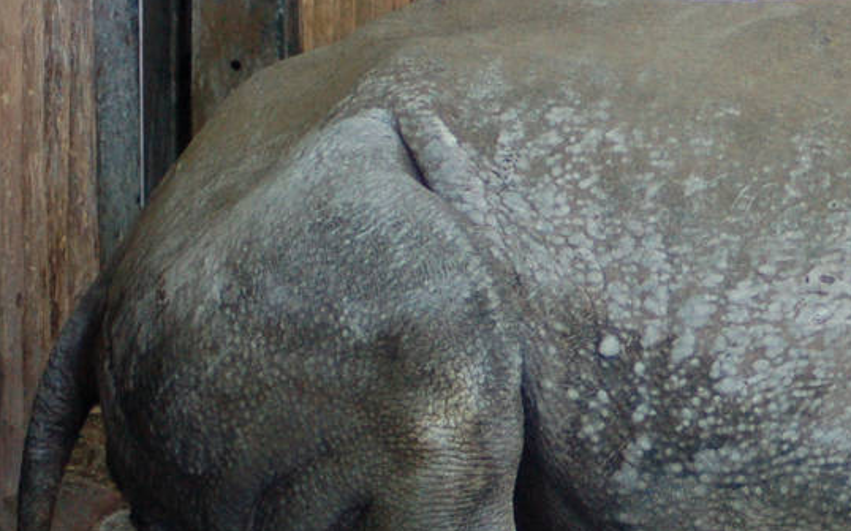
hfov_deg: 6.5
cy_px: 267
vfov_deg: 4.1
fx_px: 7374
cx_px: 1175
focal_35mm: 318
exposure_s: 1/25
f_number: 4
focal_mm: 70
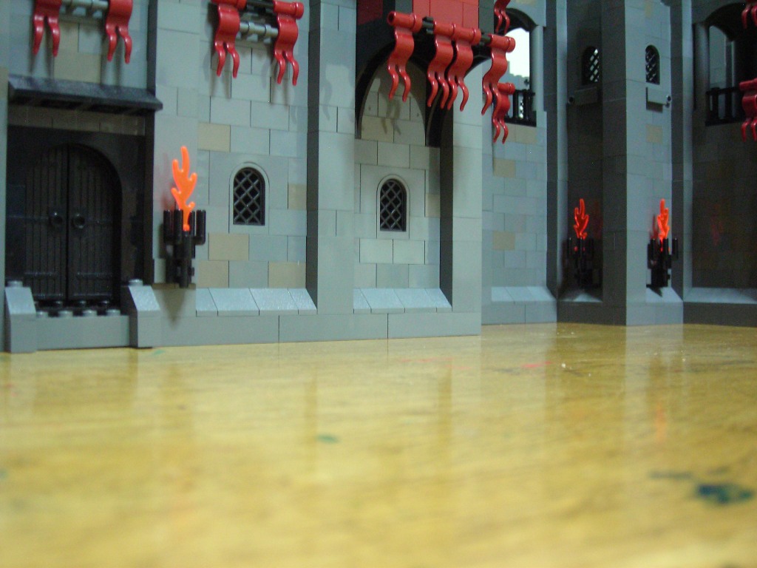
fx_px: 897
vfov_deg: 35.1
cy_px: 284
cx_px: 378
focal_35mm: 41
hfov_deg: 45.8
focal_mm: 6.8
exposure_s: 1.02
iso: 200
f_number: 3.3
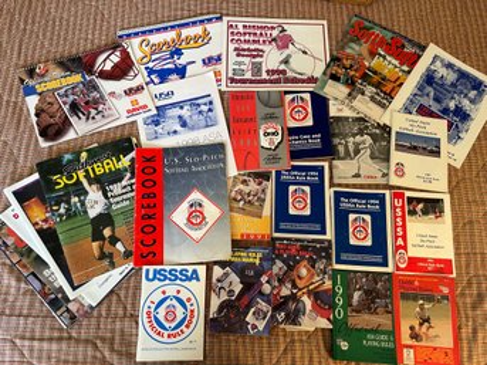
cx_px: 244
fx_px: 338
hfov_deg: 71.6
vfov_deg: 56.8
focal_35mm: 24
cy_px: 182
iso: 250
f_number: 1.78
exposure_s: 1/60
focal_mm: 6.86
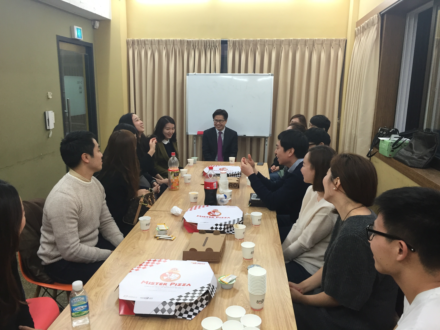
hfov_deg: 61.7
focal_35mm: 29
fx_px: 369
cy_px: 165
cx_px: 220
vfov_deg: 48.2
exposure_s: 1/30
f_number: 2.2
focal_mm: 4.15
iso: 50
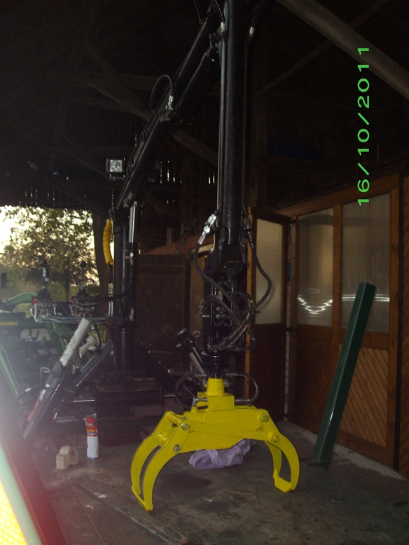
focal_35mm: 37
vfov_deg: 50.1
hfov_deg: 38.7
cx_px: 201
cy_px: 267
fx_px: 583
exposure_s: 1/50
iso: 160
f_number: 2.7
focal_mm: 6
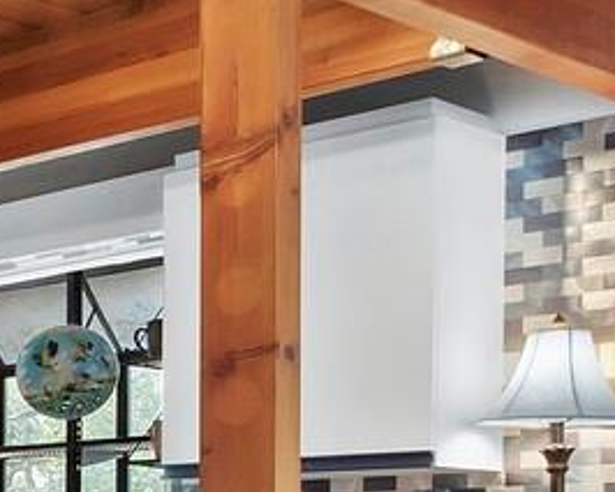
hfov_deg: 17.0
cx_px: -628
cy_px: 565
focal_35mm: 82
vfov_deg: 17.9
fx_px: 1493
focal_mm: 7
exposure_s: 1/1.25
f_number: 11
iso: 400
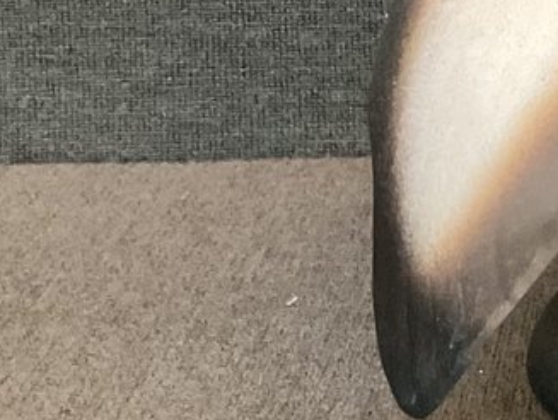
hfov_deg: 14.1
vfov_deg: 10.6
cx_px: 735
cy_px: -272
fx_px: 2162
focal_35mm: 134
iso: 400
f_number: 1.8
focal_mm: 3
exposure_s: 1/30
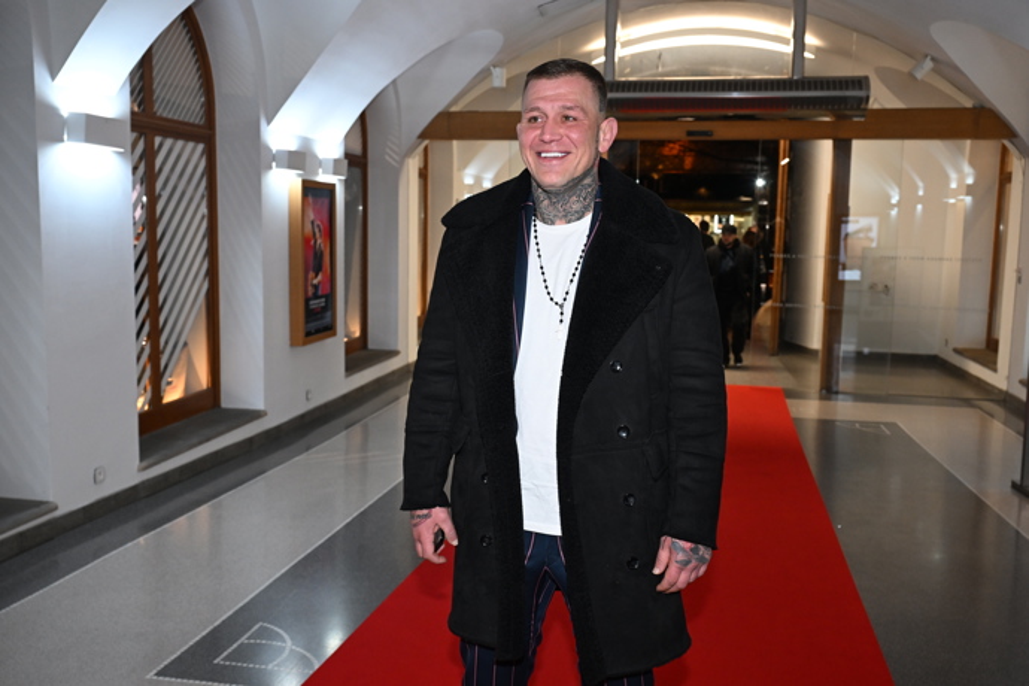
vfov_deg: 38.4
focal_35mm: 34
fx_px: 986
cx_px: 514
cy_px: 343
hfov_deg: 55.1
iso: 2000
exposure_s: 1/160
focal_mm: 34.5
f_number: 5
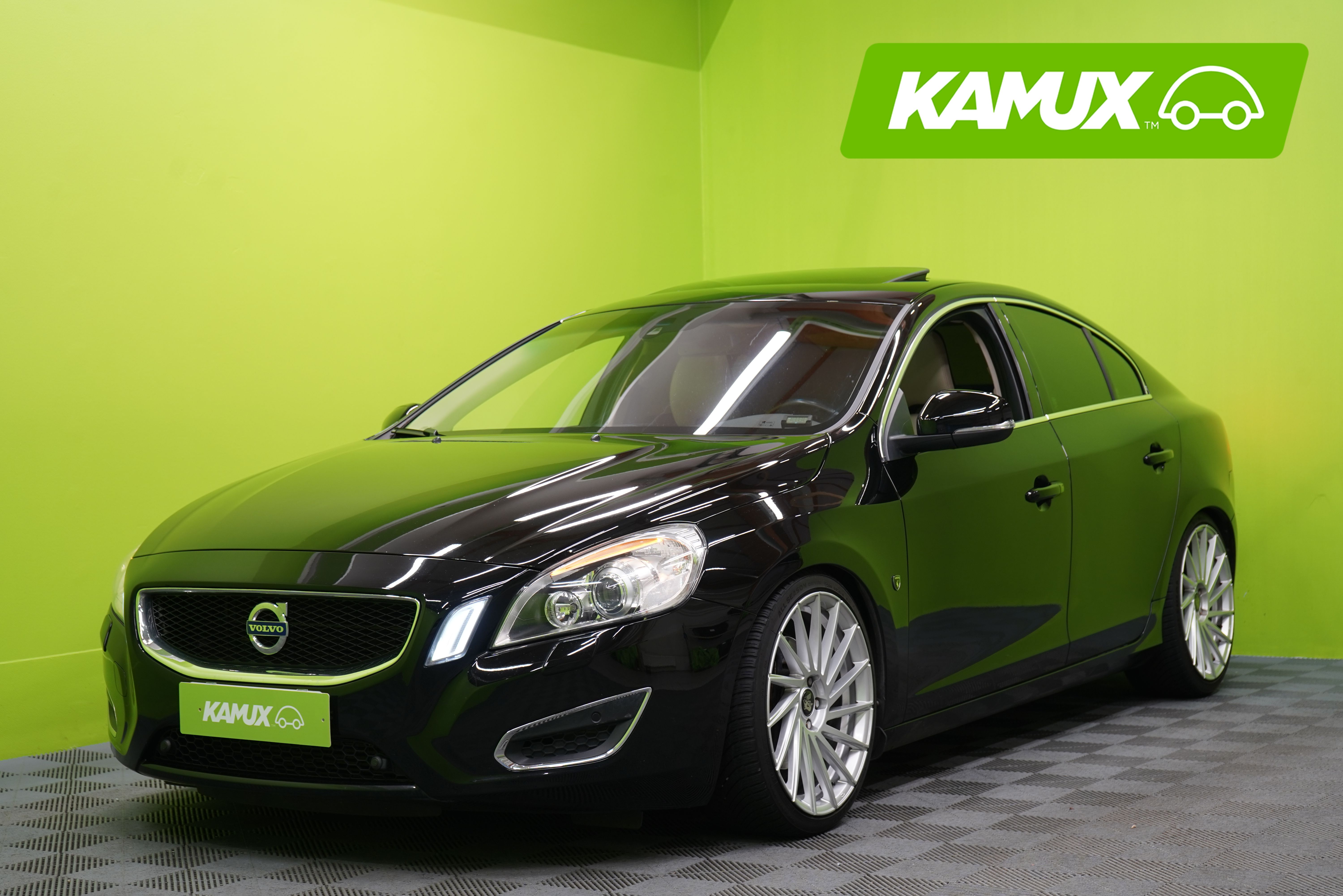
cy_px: 448
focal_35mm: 60
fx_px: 2238
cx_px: 672
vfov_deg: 22.6
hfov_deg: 33.4
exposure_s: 1/25
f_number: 5.6
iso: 400
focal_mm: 60
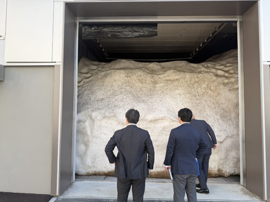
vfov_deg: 56.8
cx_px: 135
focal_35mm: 24
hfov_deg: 71.6
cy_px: 101
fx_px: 187
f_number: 1.78
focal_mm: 6.76
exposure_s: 1/683
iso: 80
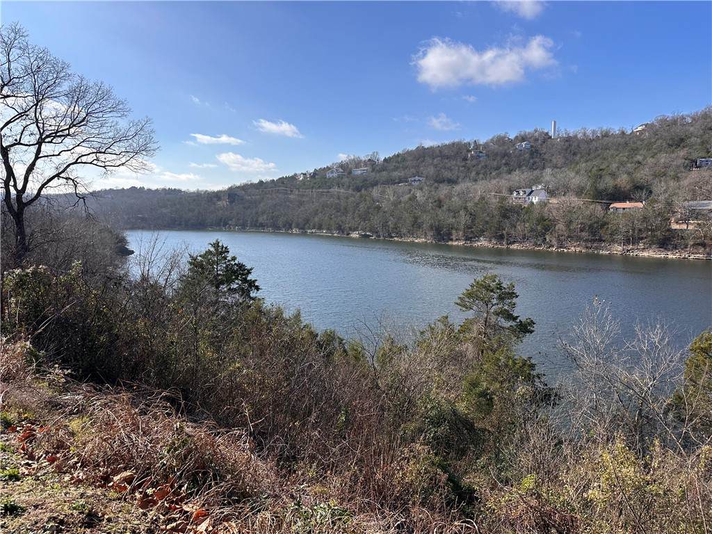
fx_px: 494
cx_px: 356
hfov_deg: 71.6
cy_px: 267
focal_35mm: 24
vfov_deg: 56.8
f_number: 1.78
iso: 80
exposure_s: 1/3861
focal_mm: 6.86
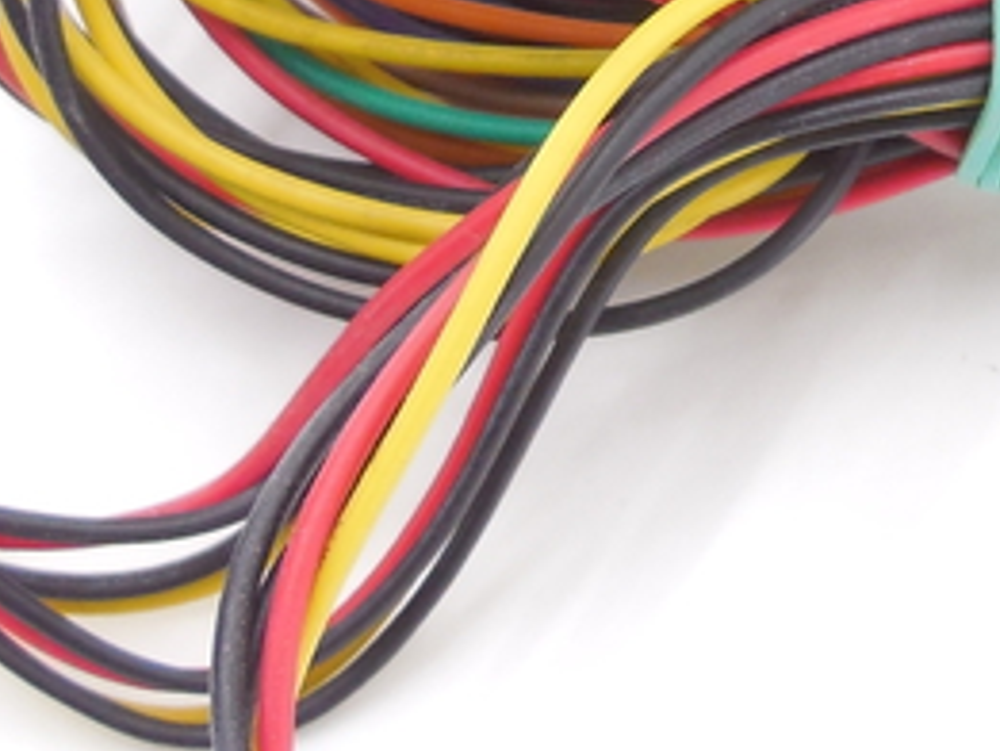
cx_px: 1149
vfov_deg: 15.0
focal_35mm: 98
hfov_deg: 19.1
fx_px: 2832
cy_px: 123
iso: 125
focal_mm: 4.5
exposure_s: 1/40
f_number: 3.1
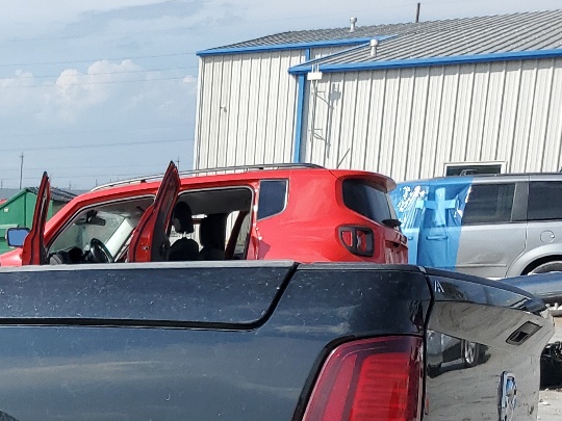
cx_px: -185
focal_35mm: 77
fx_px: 1250
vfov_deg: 18.1
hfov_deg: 22.4
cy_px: 518
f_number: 1.5
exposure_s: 1/3333
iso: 50
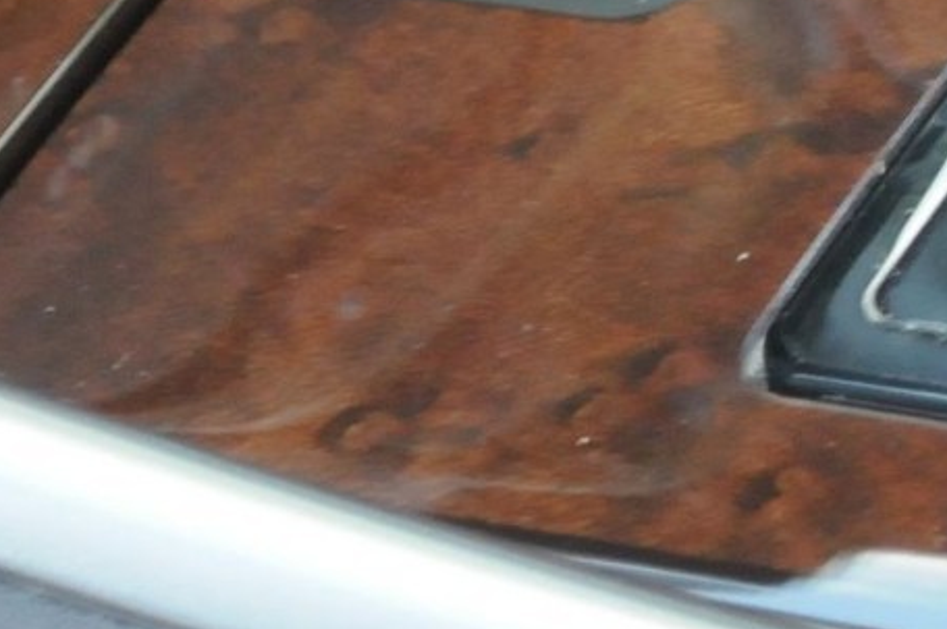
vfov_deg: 3.0
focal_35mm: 453
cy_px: -699
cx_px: 1919
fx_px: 11897
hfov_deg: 4.5
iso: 1250
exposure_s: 1/60
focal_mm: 55
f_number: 8
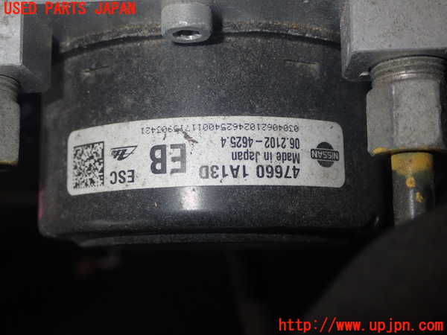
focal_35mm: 50
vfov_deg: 29.1
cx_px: 224
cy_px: 168
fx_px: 646
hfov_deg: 38.2
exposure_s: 1/50
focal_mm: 9.01
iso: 200
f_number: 9
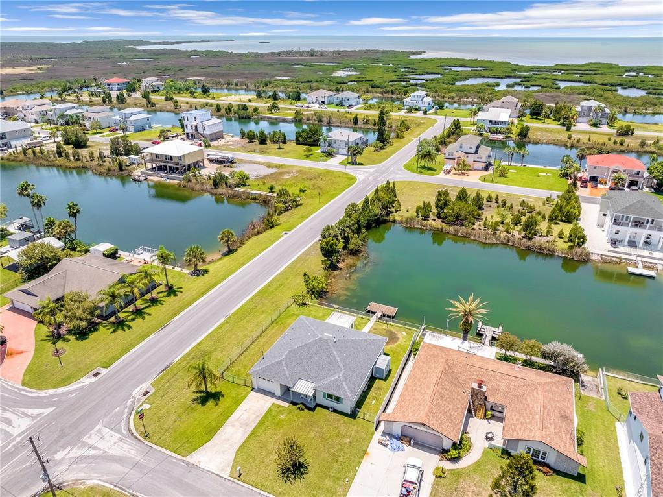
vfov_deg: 56.8
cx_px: 332
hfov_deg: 71.6
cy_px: 248
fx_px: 459
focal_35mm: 24
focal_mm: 12.29
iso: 100
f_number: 2.8
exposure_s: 1/2000
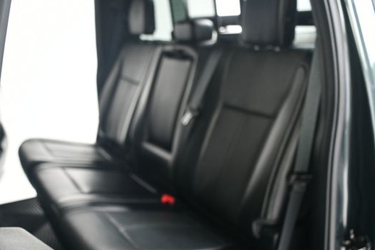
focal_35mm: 42
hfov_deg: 46.2
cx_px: 154
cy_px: 138
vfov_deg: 31.8
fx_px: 437
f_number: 3.8
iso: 100
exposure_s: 1/160
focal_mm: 23
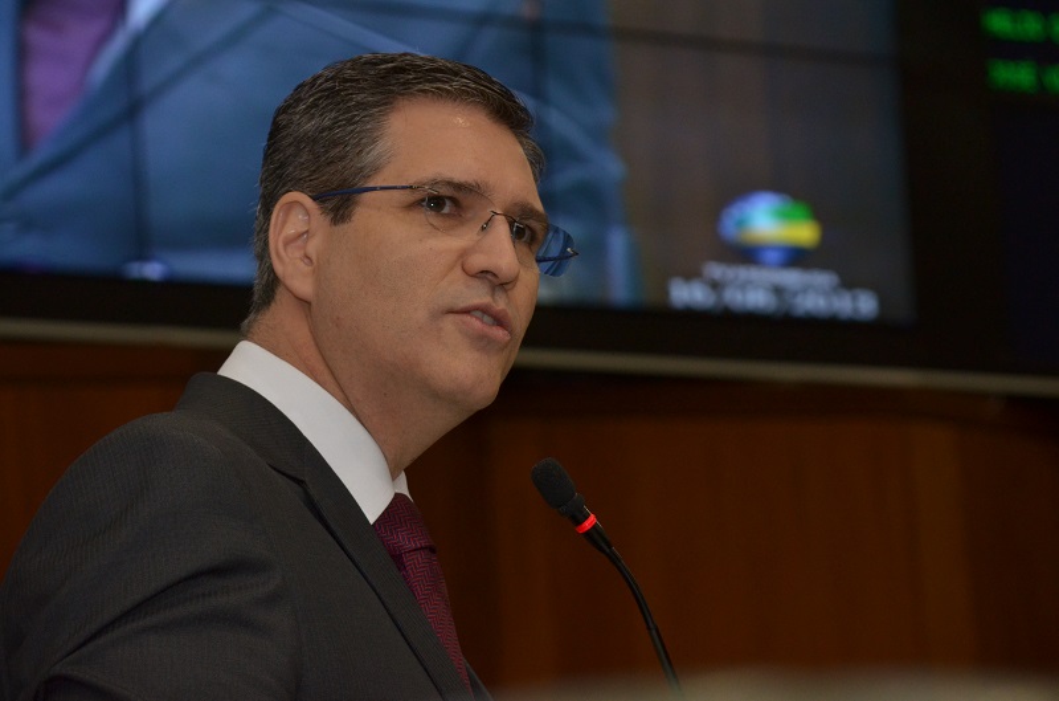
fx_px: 4489
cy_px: 350
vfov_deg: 8.9
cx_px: 530
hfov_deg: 13.5
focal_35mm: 153
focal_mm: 102
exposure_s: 1/200
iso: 1000
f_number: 6.3
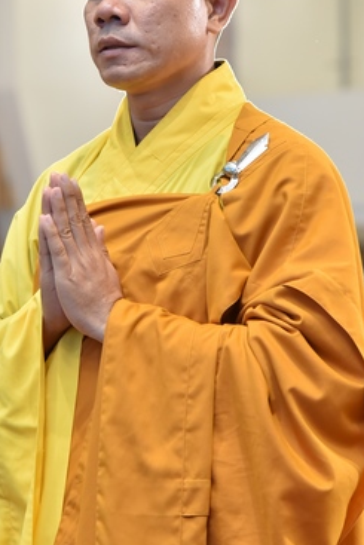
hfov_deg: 7.0
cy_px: 181
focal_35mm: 195
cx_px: 123
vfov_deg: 10.5
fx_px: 2954
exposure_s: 1/100
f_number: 4.5
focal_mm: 110
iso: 1600
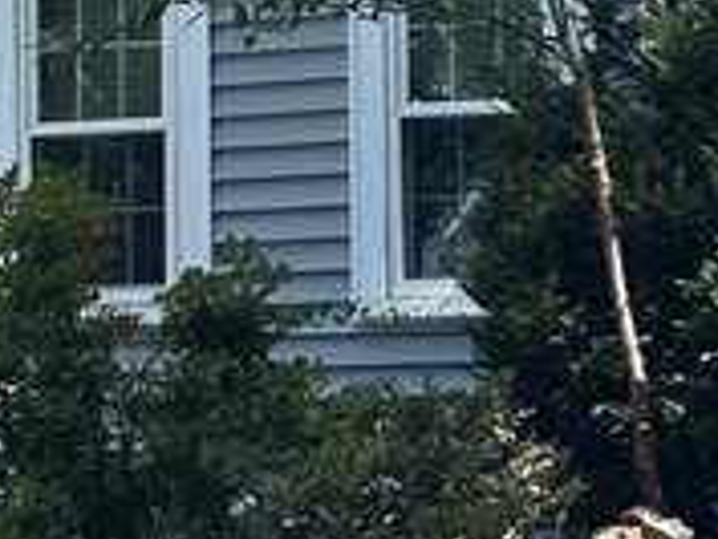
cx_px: 402
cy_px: 20
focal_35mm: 278
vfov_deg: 5.3
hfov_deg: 7.1
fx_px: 5770
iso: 64
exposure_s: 1/1289
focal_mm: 6.86
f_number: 1.78
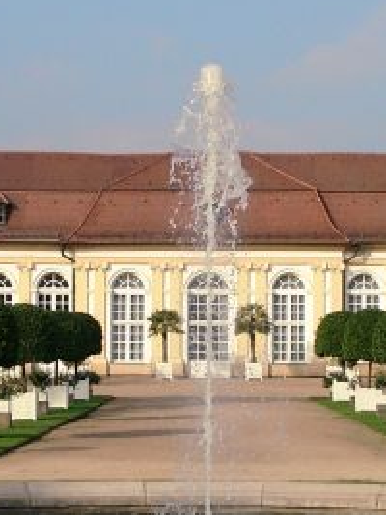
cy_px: 214
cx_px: 193
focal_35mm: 102
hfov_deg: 14.5
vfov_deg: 19.3
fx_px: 1518
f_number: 4
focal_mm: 7.13
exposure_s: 1/803
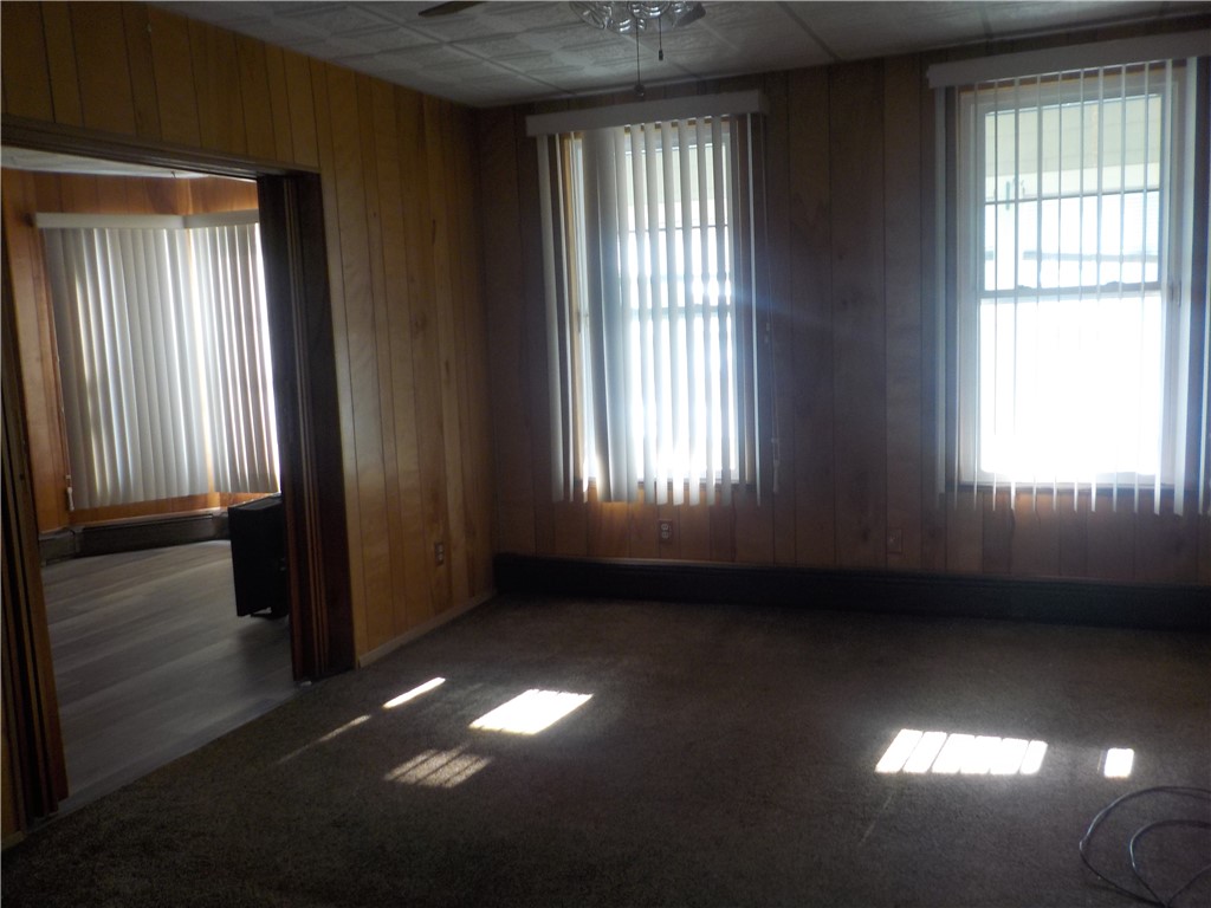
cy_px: 454
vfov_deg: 46.8
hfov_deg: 60.0
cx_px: 606
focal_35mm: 30
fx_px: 1050
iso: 125
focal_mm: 4.1
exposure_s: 1/30
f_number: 3.3
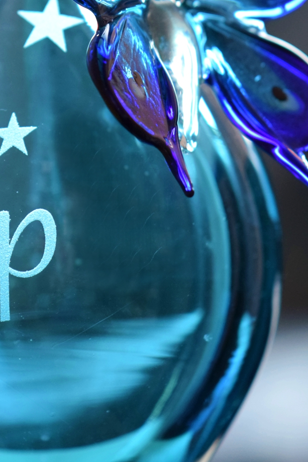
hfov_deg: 4.8
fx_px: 3644
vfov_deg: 7.2
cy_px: 114
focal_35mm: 284
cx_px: 66
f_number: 4
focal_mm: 85
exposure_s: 1/125
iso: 1000
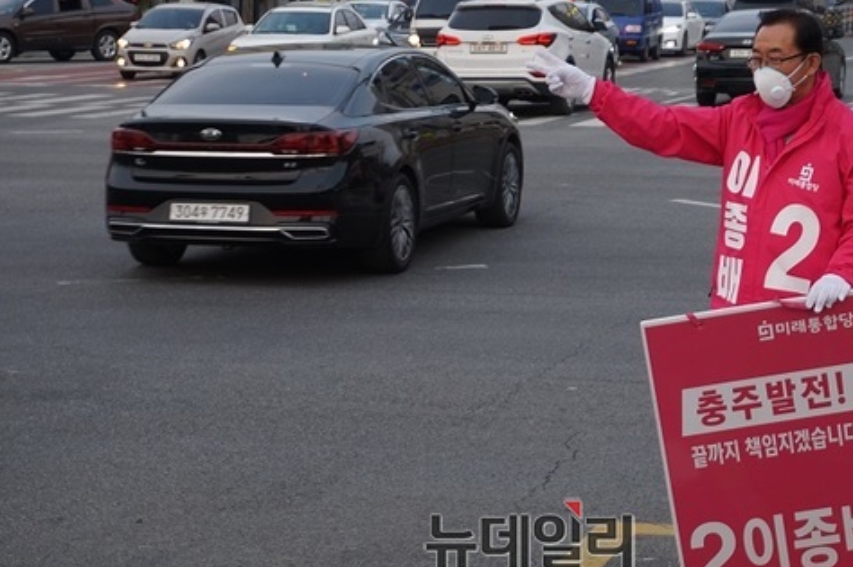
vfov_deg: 14.1
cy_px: 219
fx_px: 2296
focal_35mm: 97
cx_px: 530
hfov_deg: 21.0
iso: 500
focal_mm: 48
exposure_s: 1/160
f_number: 5.6
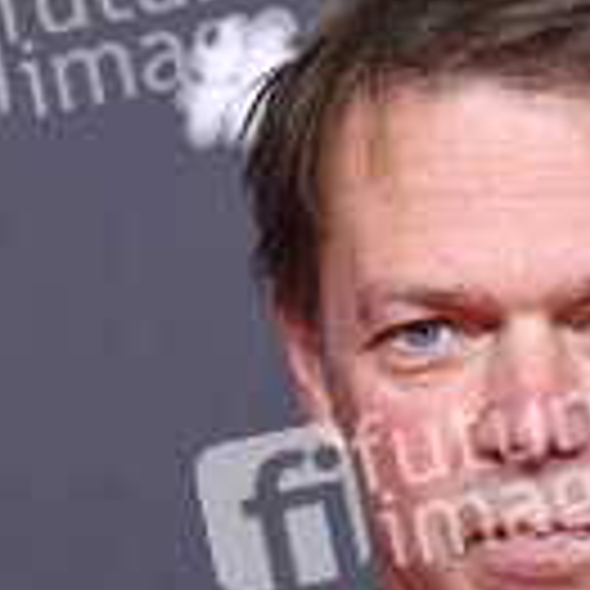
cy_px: 716
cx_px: 558
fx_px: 9217
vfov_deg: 3.7
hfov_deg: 3.7
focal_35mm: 478
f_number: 4
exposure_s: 1/200
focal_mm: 185
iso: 640
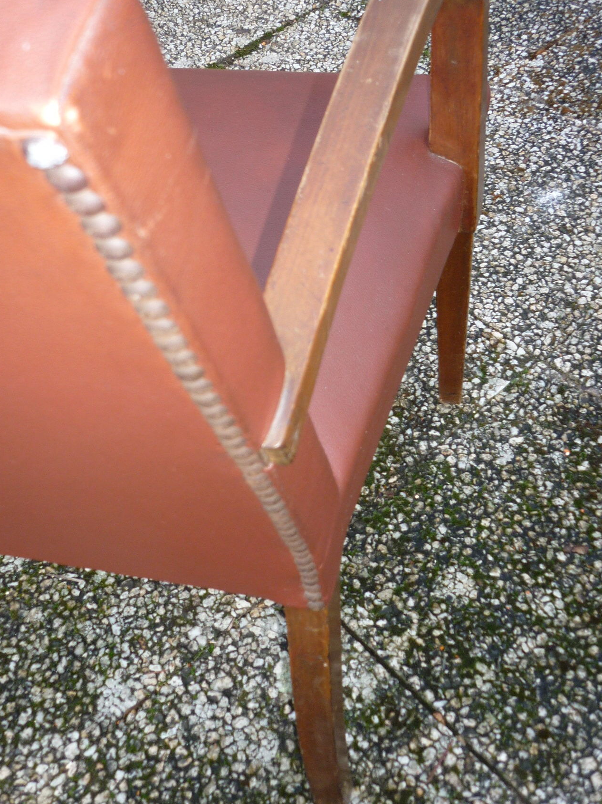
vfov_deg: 46.6
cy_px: 330
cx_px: 263
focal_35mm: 40
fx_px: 928
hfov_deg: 35.9
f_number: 2.8
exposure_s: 1/30
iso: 100
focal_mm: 5.5
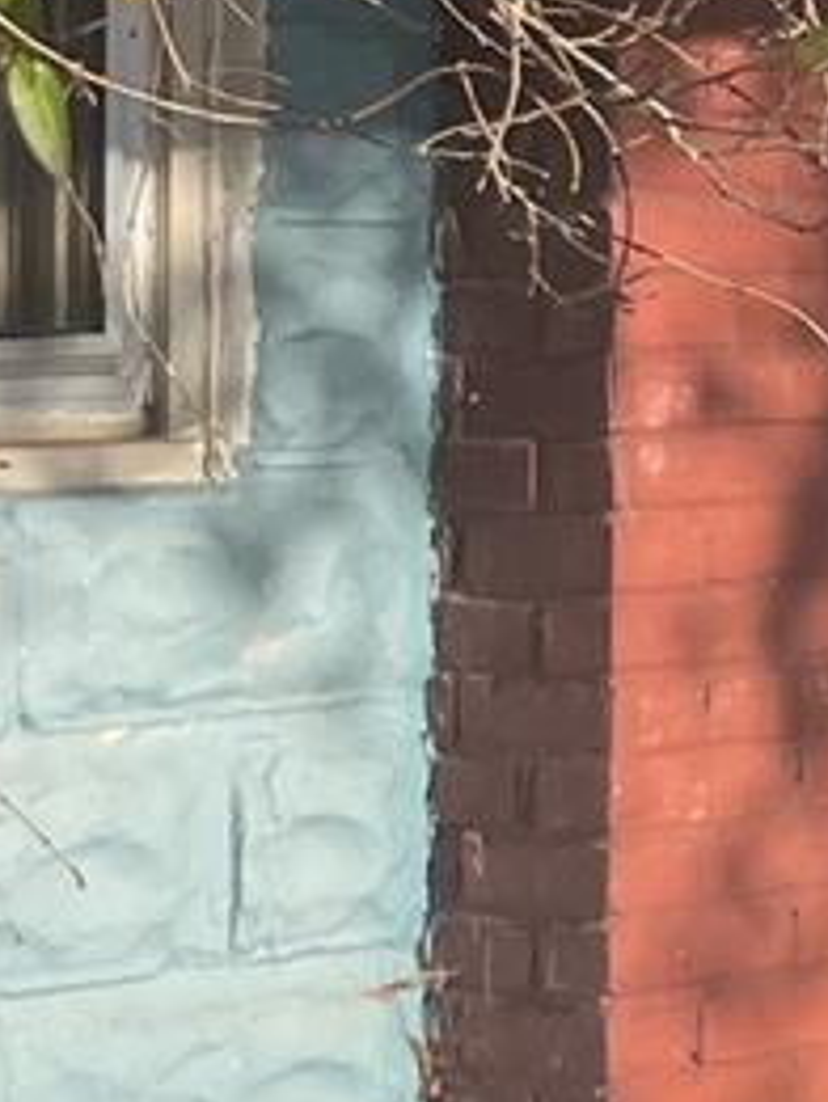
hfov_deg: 8.7
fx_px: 4876
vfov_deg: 12.8
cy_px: 72
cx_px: 2083
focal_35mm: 153
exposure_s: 1/4000
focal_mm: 4.2
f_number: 1.6
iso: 32
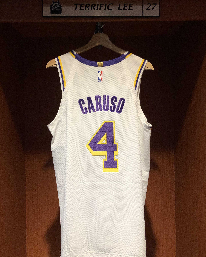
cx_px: 101
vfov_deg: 58.7
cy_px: 117
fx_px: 229
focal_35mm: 30
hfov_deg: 48.5
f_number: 1.8
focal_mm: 3.99
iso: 25
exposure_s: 1/40
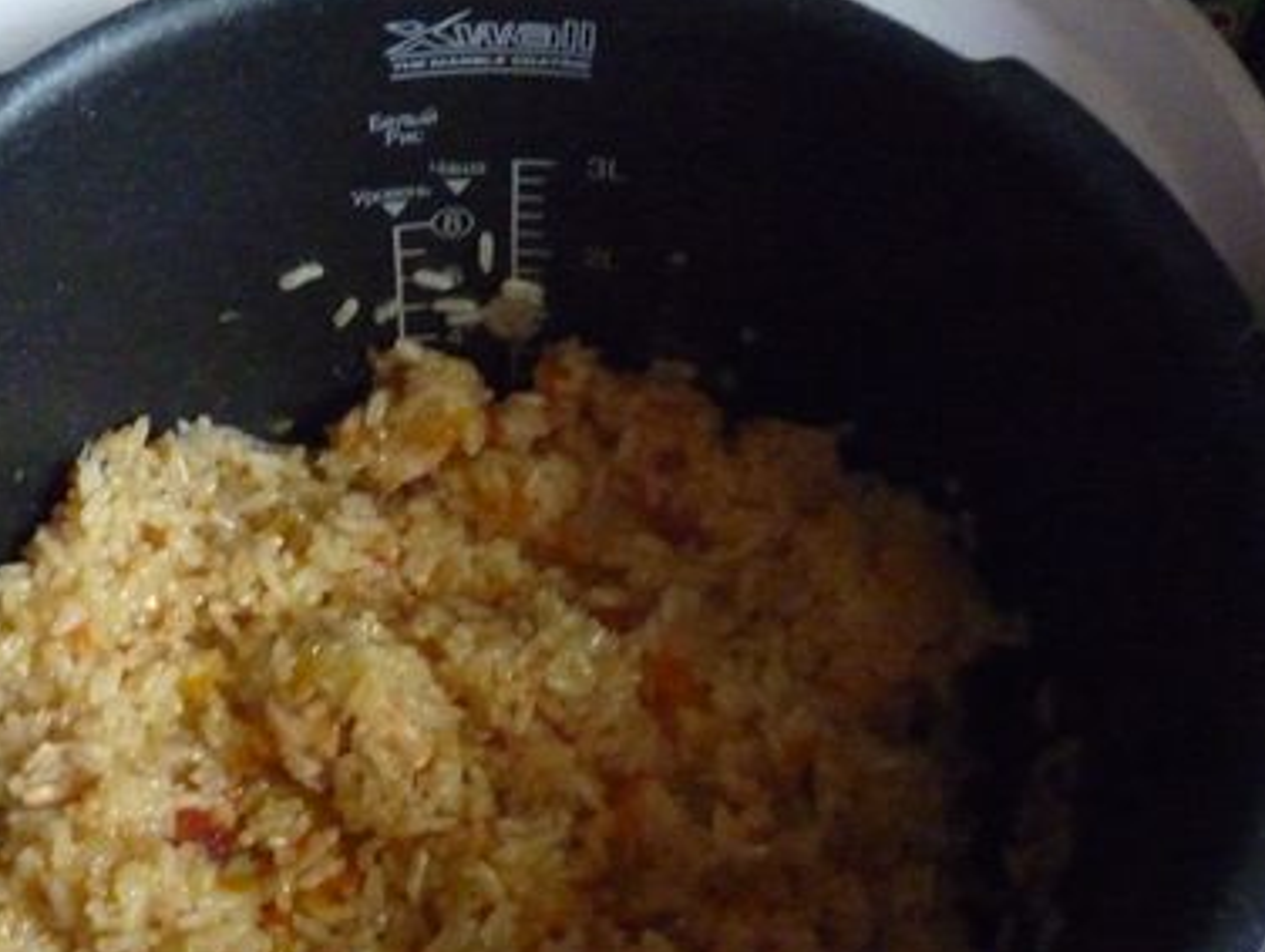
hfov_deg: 33.4
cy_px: 690
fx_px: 2086
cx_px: 421
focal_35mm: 57
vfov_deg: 25.5
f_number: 2.8
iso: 800
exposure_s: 1/20
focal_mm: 5.5
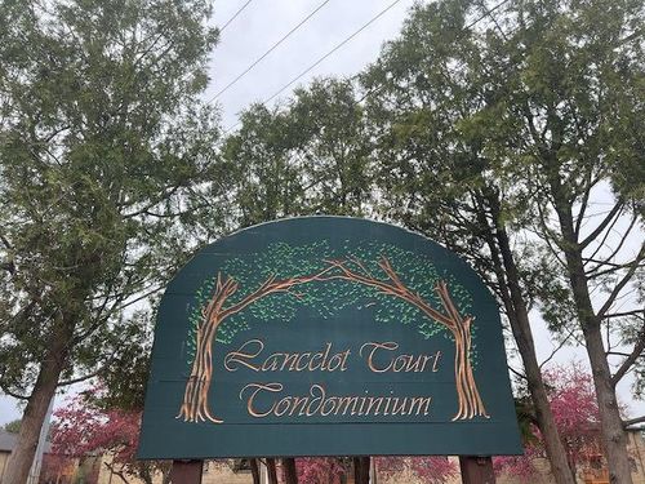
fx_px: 484
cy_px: 242
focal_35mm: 26
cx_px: 322
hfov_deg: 67.3
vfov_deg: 53.1
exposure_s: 1/1079
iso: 50
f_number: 1.5
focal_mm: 5.7
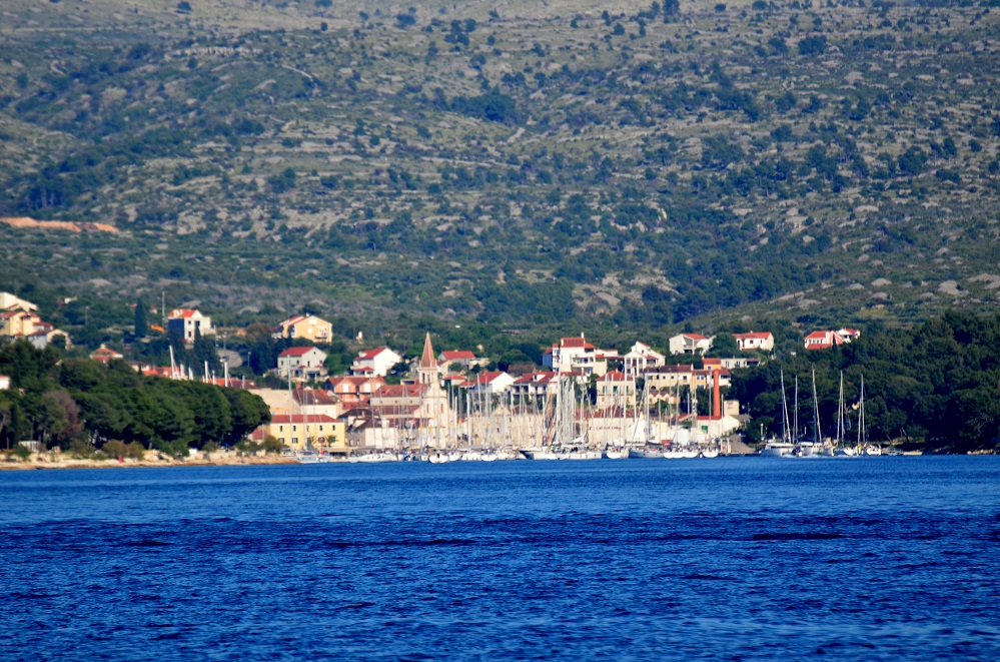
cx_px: 500
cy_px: 331
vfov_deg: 3.0
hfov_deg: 4.6
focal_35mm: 450
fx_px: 12470
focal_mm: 300
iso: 400
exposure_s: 1/1600
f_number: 5.6
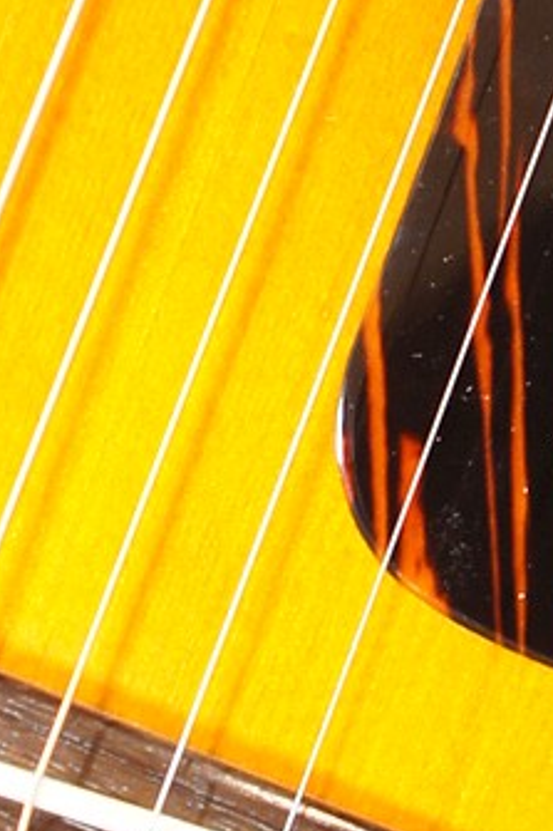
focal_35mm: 358
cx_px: 739
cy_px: 74
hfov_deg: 3.8
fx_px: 8266
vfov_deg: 5.7
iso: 100
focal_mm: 35
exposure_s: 1/1.67
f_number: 5.6
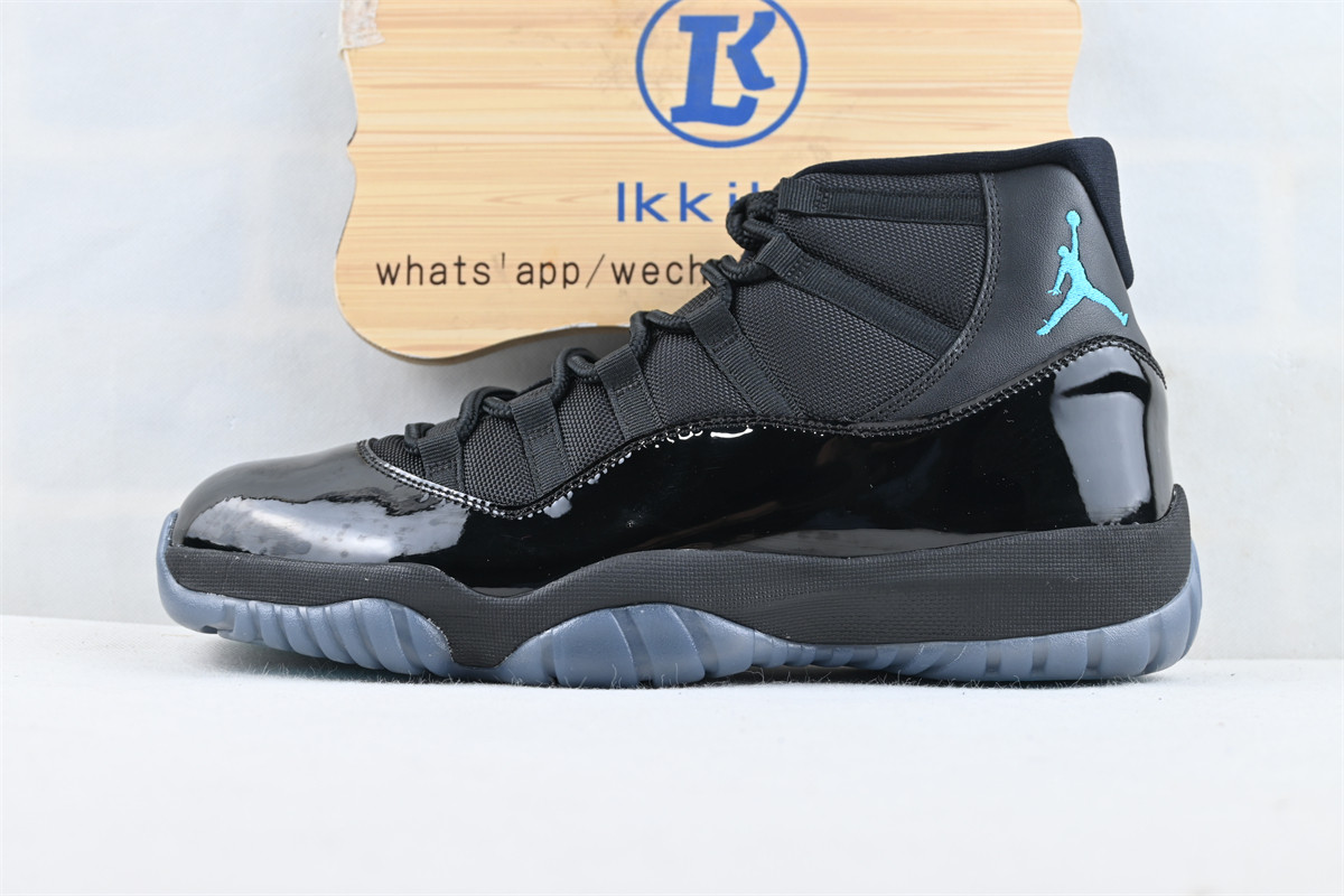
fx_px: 1568
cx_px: 672
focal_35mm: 42
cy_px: 448
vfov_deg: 31.9
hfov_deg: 46.4
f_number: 4.5
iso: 100
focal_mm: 28
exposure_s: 1/30
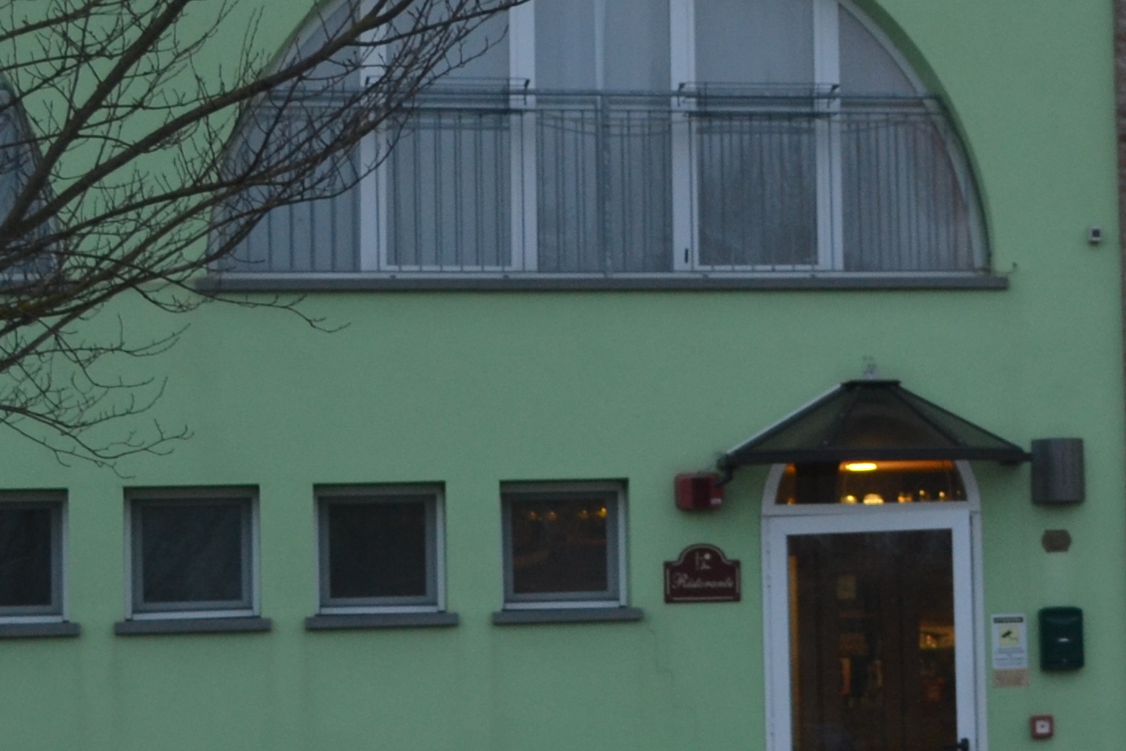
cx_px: 1298
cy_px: 322
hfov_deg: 16.5
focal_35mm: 120
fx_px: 3754
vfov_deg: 11.4
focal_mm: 24
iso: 400
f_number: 4
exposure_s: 1/40
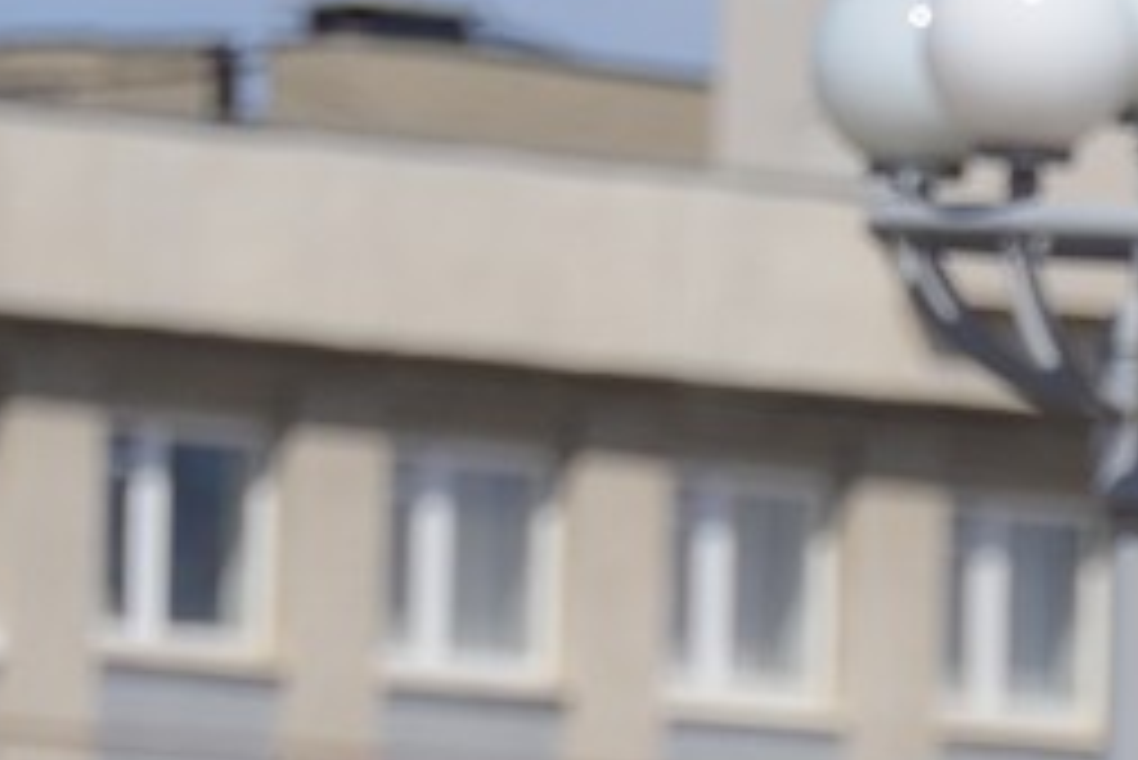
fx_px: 31849
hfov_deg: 2.0
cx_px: 1610
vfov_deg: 1.4
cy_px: 1594
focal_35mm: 1007
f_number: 5.6
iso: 200
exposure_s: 1/1600
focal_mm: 170
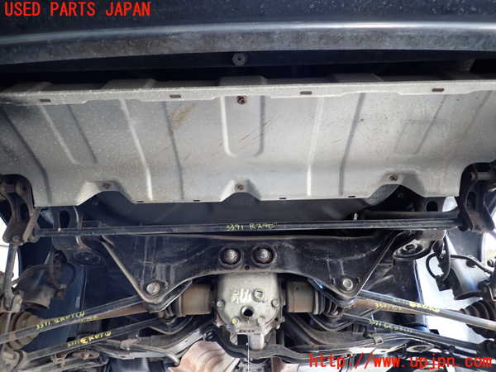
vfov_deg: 54.9
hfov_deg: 69.4
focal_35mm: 25
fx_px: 358
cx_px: 248
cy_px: 186
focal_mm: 4.5
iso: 200
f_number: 2
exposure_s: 1/40
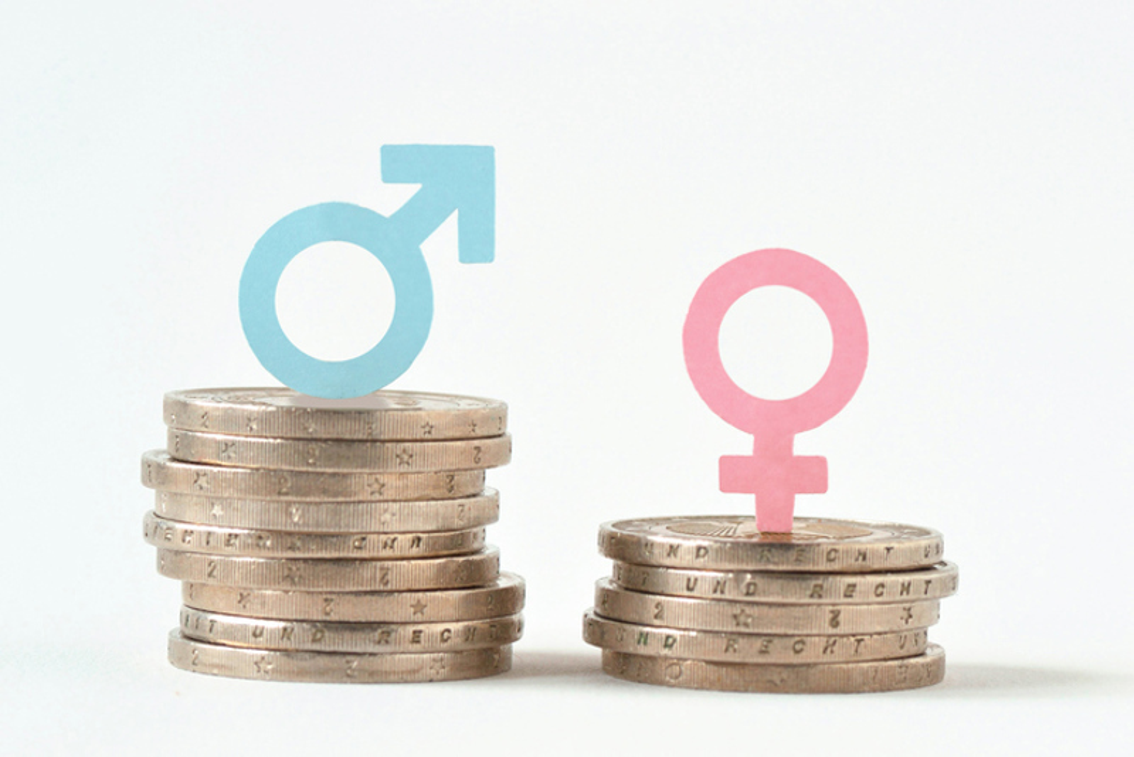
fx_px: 4254
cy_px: 378
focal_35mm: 135
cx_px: 567
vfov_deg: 10.2
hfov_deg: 15.2
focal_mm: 90
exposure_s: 1/5
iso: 100
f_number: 14
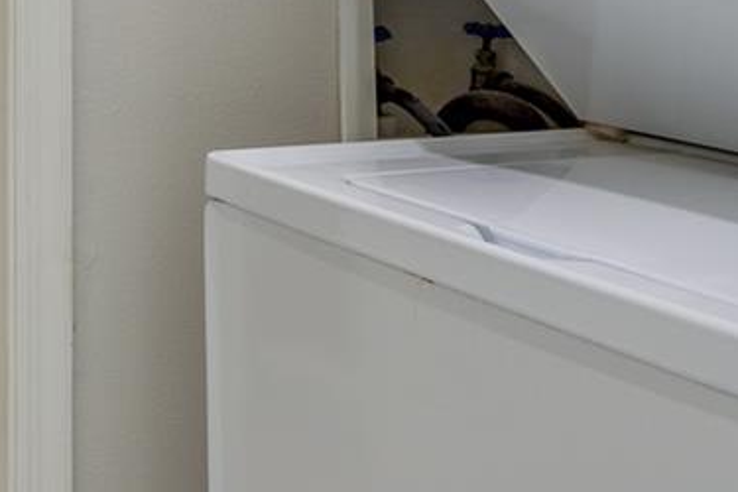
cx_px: -163
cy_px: -141
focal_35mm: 81
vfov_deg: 16.0
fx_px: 1660
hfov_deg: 22.9
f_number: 8
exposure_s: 1/30
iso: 320
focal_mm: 19
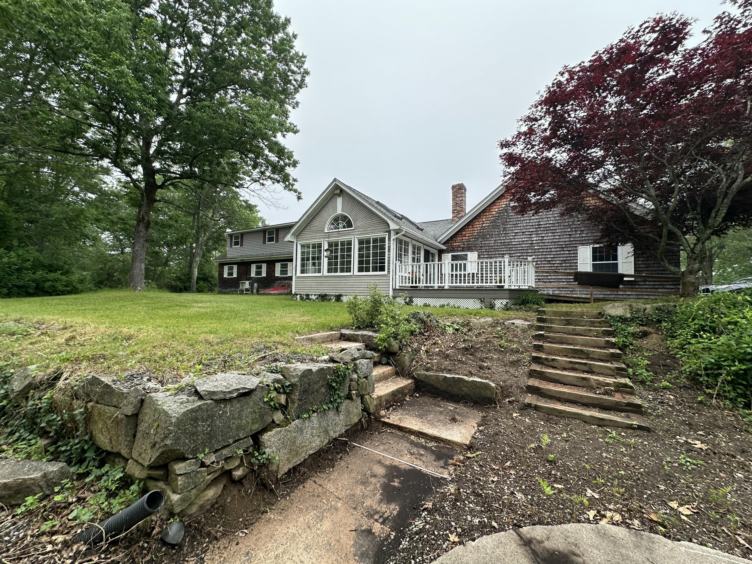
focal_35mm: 14
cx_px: 376
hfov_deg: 102.1
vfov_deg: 85.7
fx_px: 304
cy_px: 282
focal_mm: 2.22
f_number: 2.2
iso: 40
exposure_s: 1/261
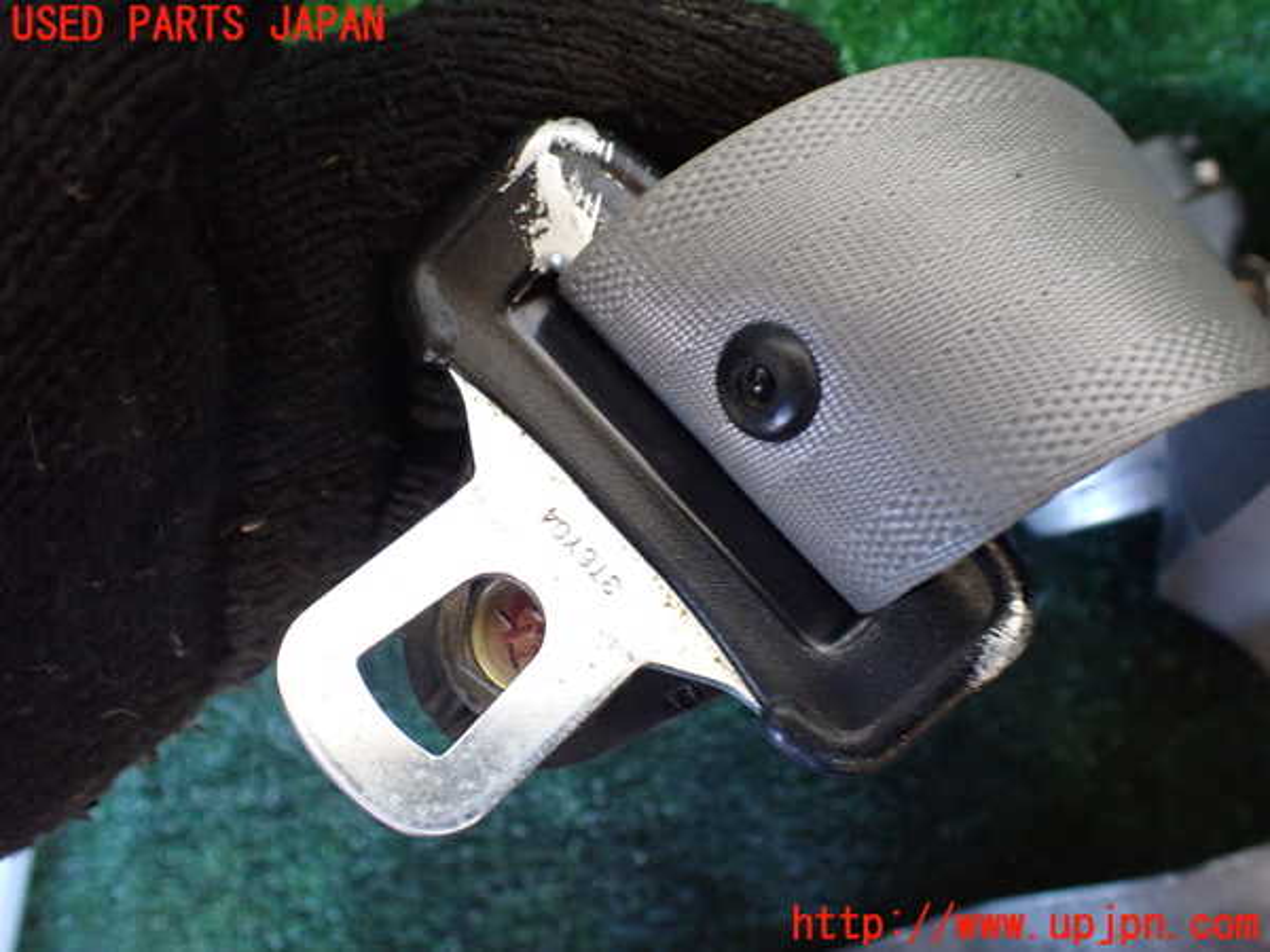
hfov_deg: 60.0
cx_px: 635
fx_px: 1101
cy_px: 476
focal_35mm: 30
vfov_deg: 46.8
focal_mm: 5.4
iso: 800
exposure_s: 1/50
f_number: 2.3
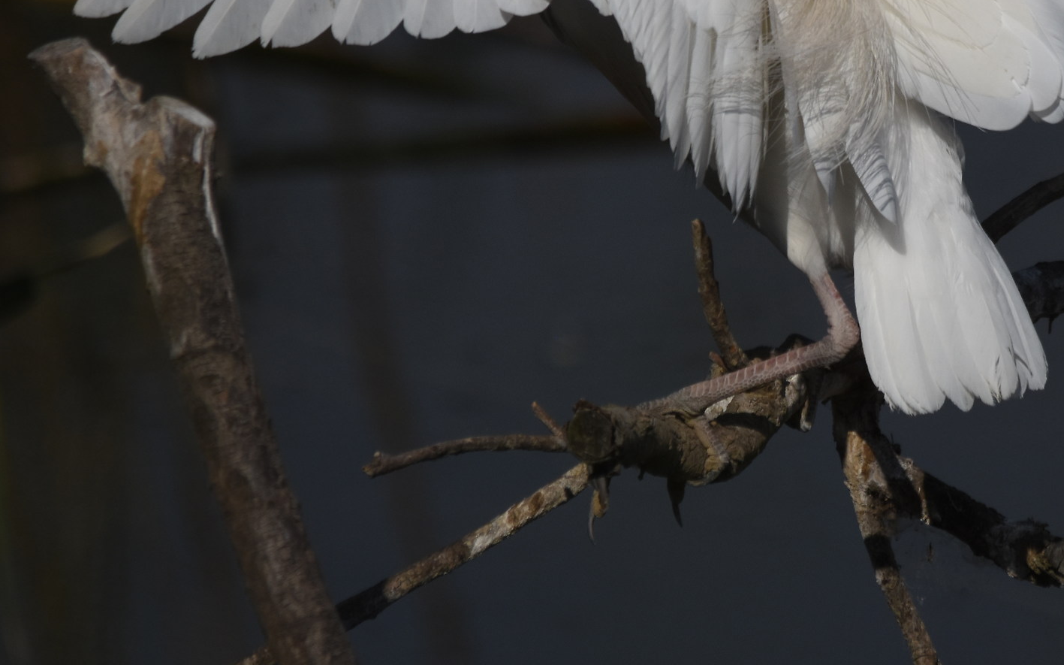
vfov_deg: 1.0
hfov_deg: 1.6
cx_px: 804
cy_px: 172
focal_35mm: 1295
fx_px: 37544
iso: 400
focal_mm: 500
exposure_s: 1/8000
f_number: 7.1
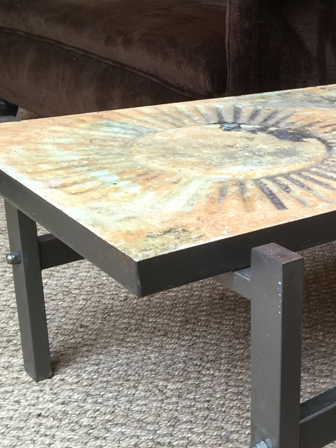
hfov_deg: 24.1
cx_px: 360
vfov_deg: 33.8
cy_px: 234
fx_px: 738
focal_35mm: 57
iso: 50
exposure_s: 1/17
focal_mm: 4.15
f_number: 2.2
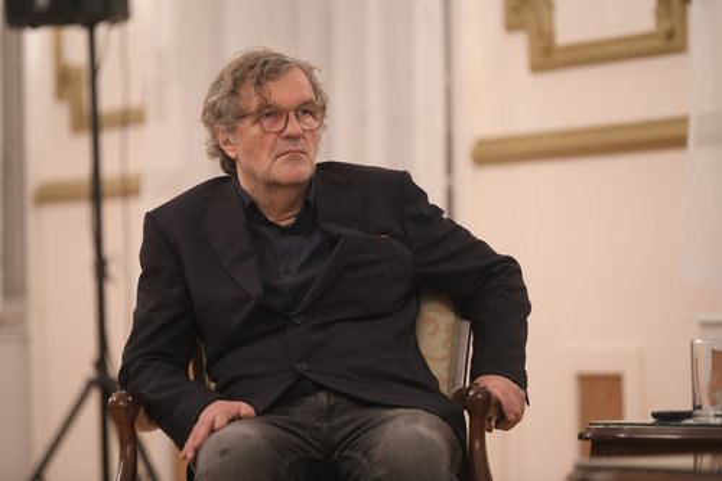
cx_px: 361
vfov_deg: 8.1
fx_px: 3408
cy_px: 240
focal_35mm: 170
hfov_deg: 12.1
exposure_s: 1/160
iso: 2500
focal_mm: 170
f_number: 2.8
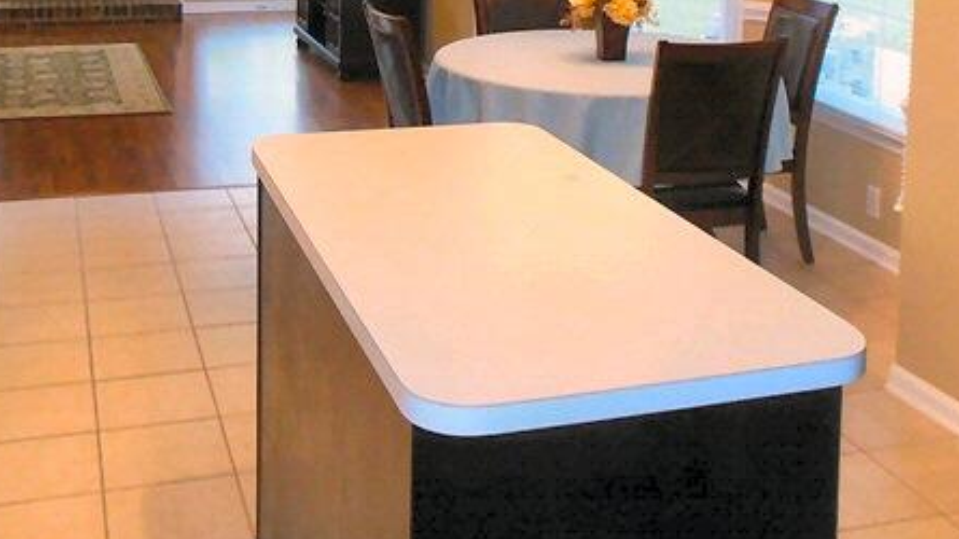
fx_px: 1246
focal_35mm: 49
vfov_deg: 22.7
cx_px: 453
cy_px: -82
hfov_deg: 42.1
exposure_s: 1/30
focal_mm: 4.5
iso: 400
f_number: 3.2
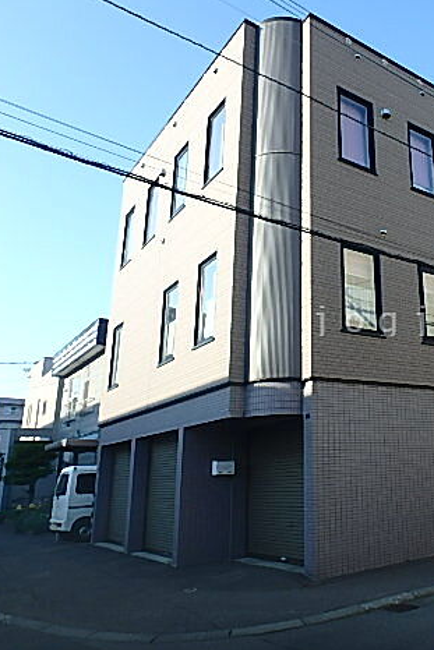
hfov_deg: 39.7
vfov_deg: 61.9
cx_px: 409
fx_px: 542
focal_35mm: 30
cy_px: 319
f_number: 3.5
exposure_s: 1/400
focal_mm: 3.7
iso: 125
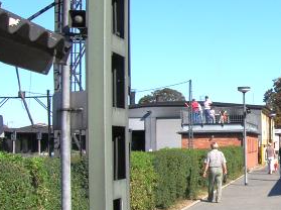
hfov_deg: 23.8
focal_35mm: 78
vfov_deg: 18.8
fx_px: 632
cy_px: 92
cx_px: 295
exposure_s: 1/325
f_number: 4.9
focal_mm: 5.7
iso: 50
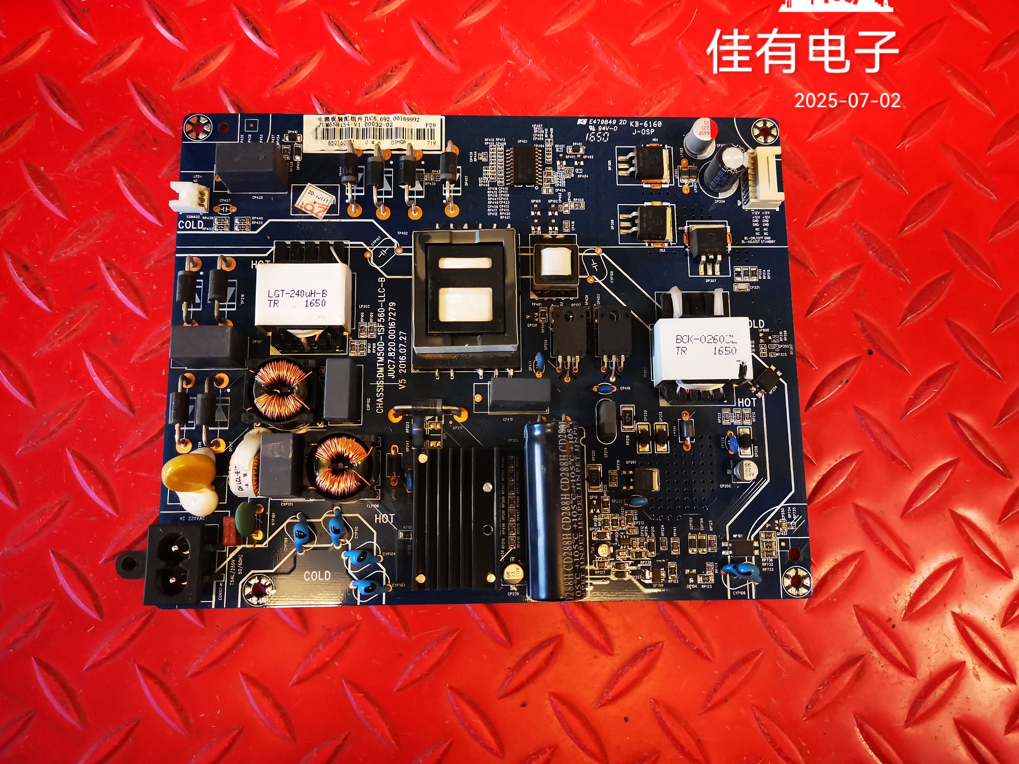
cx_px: 512
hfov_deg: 63.4
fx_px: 824
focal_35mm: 28
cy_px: 370
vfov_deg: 49.7
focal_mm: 5.58
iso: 1250
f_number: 1.8
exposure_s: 1/25
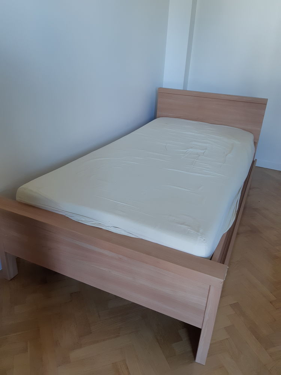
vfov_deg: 67.3
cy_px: 188
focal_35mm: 26
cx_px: 140
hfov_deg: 53.1
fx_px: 281
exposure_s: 1/50
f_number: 1.7
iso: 80
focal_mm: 3.93
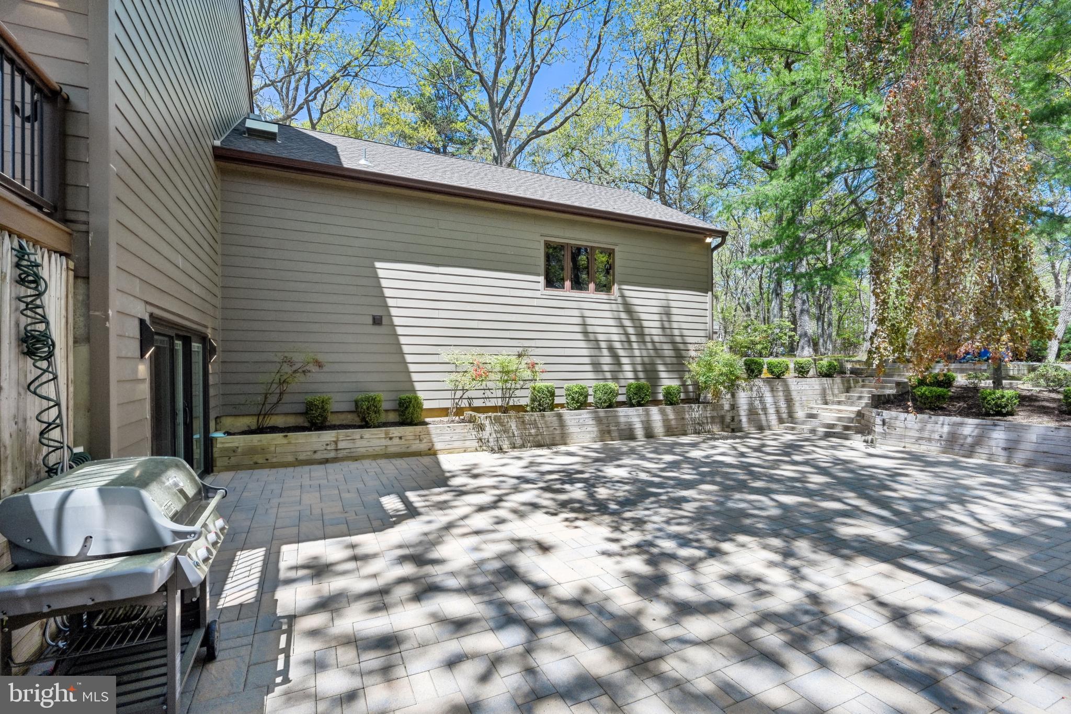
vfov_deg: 73.7
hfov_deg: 96.7
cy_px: 357
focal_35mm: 16
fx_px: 476
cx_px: 536
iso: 800
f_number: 8
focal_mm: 16
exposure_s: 1/1600
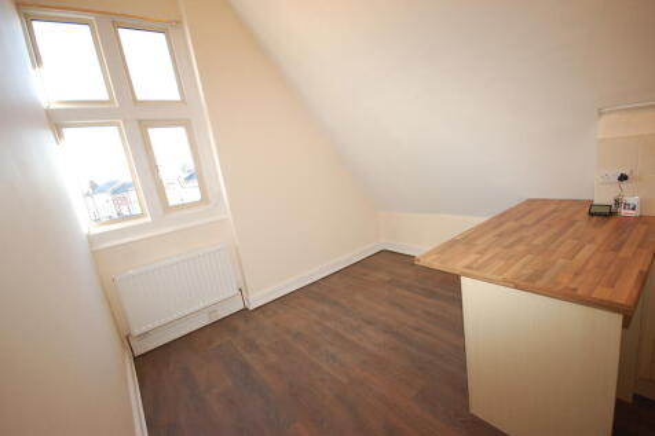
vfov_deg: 77.3
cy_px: 218
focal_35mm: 15
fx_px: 273
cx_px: 328
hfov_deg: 100.4
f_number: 4
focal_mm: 10
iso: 400
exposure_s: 1/60
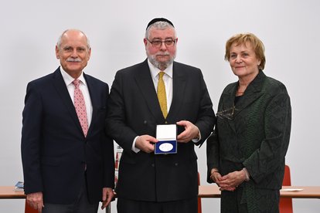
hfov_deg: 20.0
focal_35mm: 102
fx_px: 907
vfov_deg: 13.4
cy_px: 106
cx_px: 160
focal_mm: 102
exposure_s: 1/320
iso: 1250
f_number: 3.5
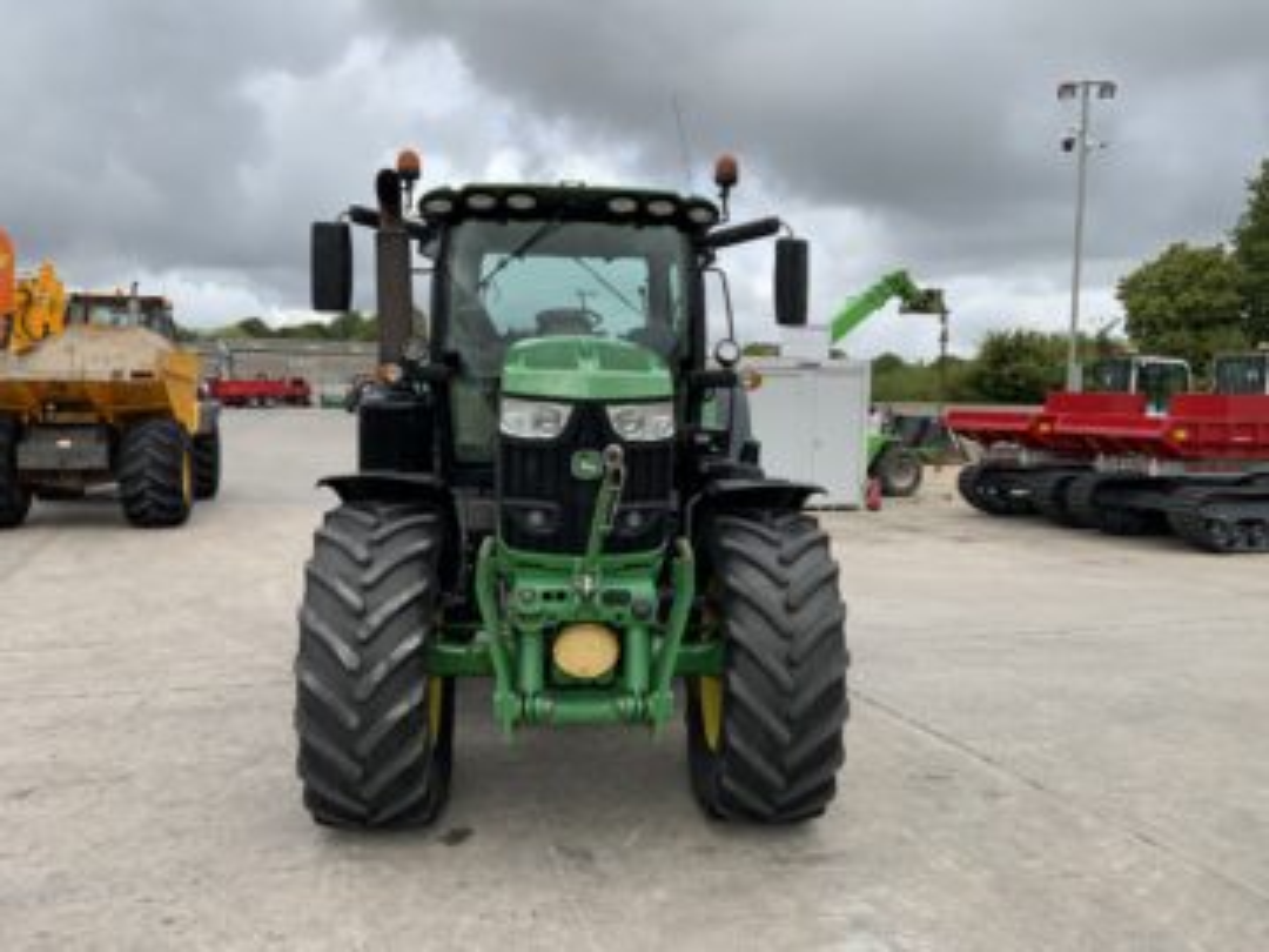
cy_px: 476
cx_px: 634
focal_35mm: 29
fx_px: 1063
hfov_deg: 61.7
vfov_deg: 48.2
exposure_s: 1/1342
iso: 16
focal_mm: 3
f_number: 1.8
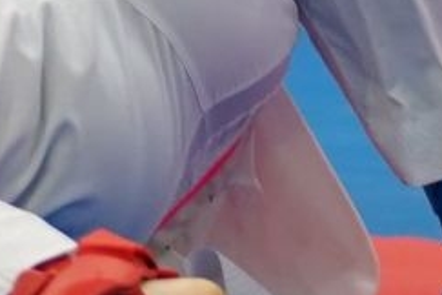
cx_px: -398
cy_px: -783
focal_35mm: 1424
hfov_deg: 1.4
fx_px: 17482
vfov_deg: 1.0
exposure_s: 1/800
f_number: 2.8
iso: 1000
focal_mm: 128
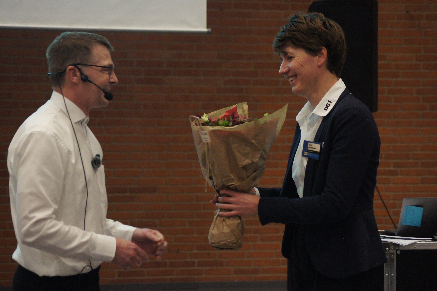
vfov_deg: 13.0
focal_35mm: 105
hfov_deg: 19.5
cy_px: 146
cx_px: 218
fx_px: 1274
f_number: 4
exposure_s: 1/80
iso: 1600
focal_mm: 70
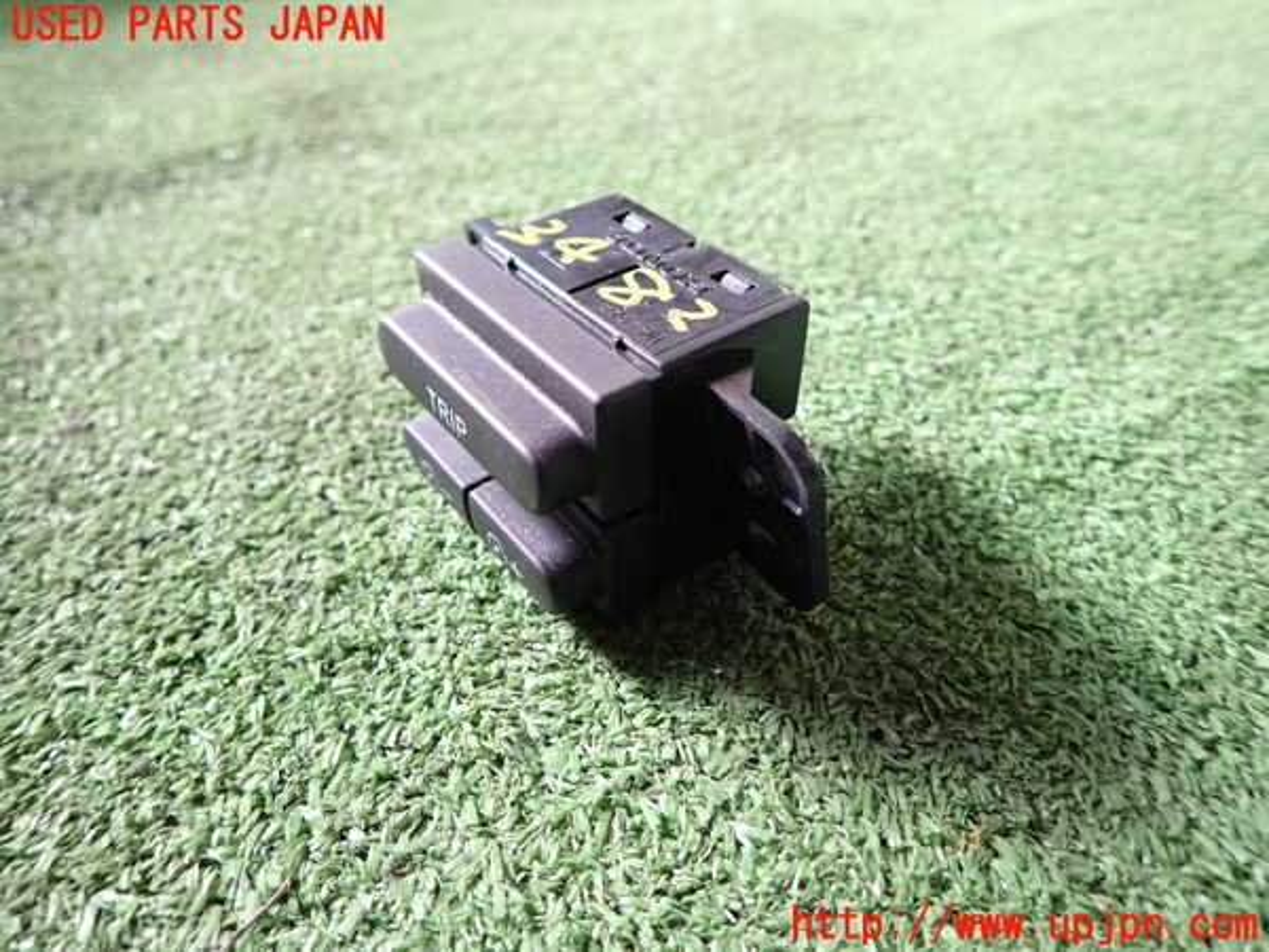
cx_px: 634
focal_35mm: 25
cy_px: 476
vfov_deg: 54.9
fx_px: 916
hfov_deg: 69.4
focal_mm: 4.5
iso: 250
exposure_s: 1/30
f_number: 2
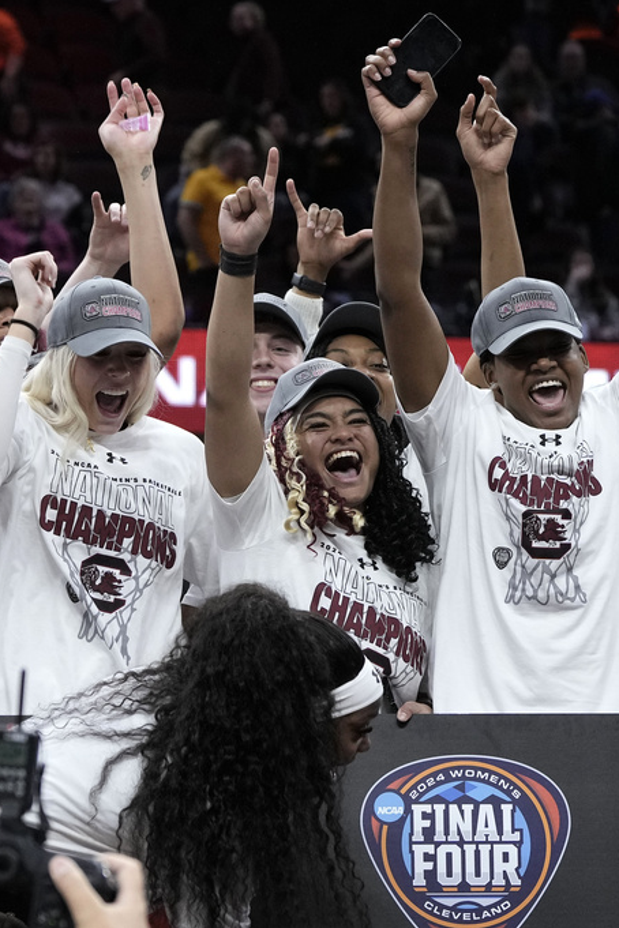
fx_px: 4307
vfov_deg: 12.3
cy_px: 464
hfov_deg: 8.2
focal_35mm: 167
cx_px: 450
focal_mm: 74
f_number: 3.5
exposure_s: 1/800
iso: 2500
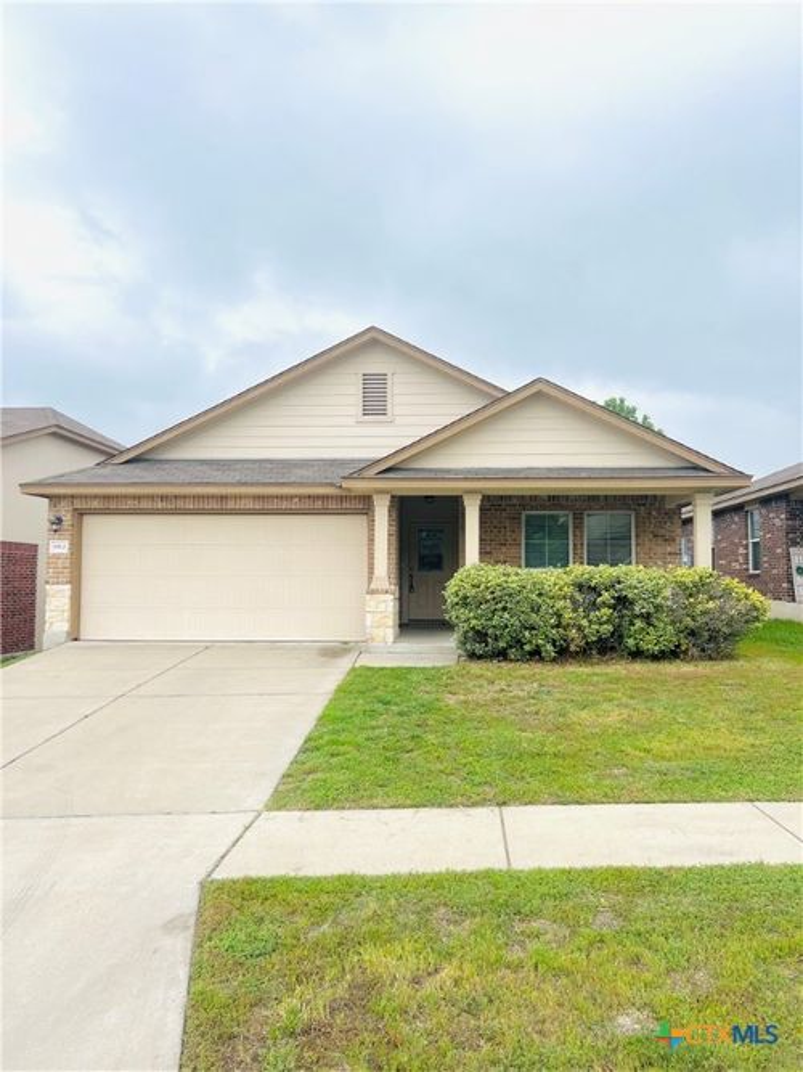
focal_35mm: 26
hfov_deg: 53.0
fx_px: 804
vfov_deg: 67.3
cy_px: 536
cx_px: 402
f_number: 1.5
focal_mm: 5.7
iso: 50
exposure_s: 1/1252
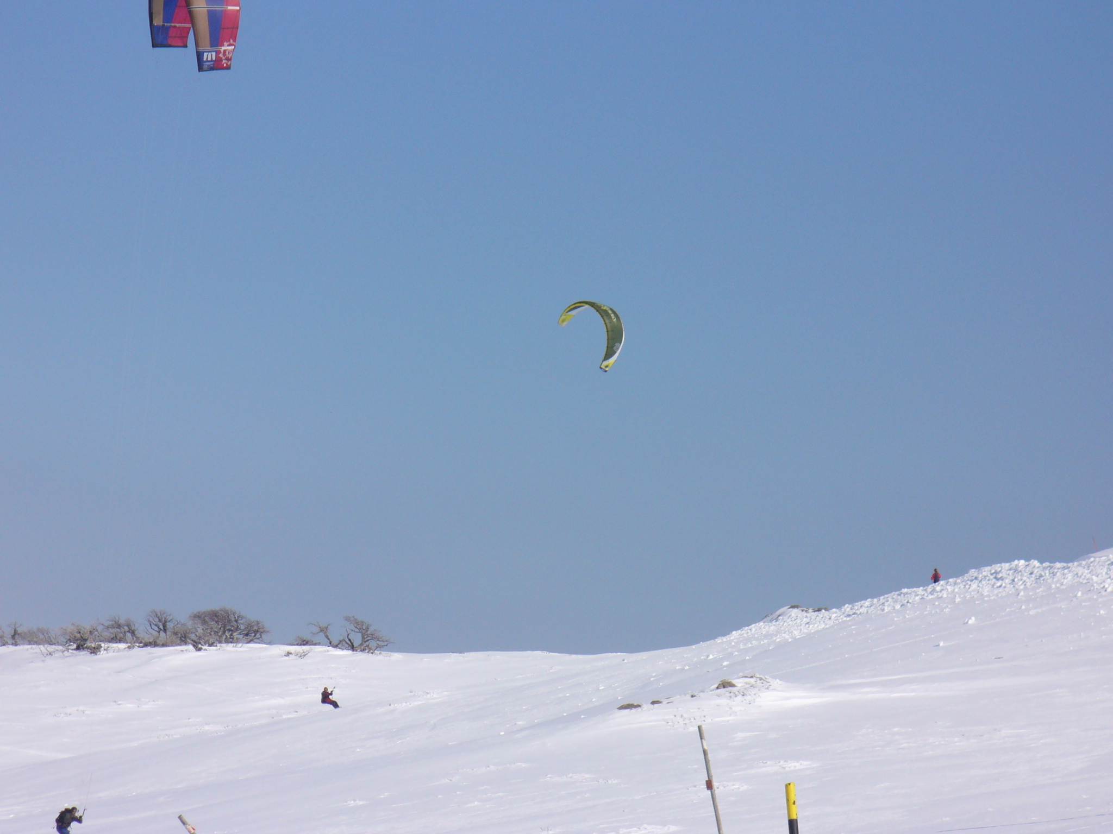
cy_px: 417
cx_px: 556
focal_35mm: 222
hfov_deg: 8.9
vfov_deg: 6.7
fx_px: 7138
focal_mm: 36.6
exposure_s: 1/320
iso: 80
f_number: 9
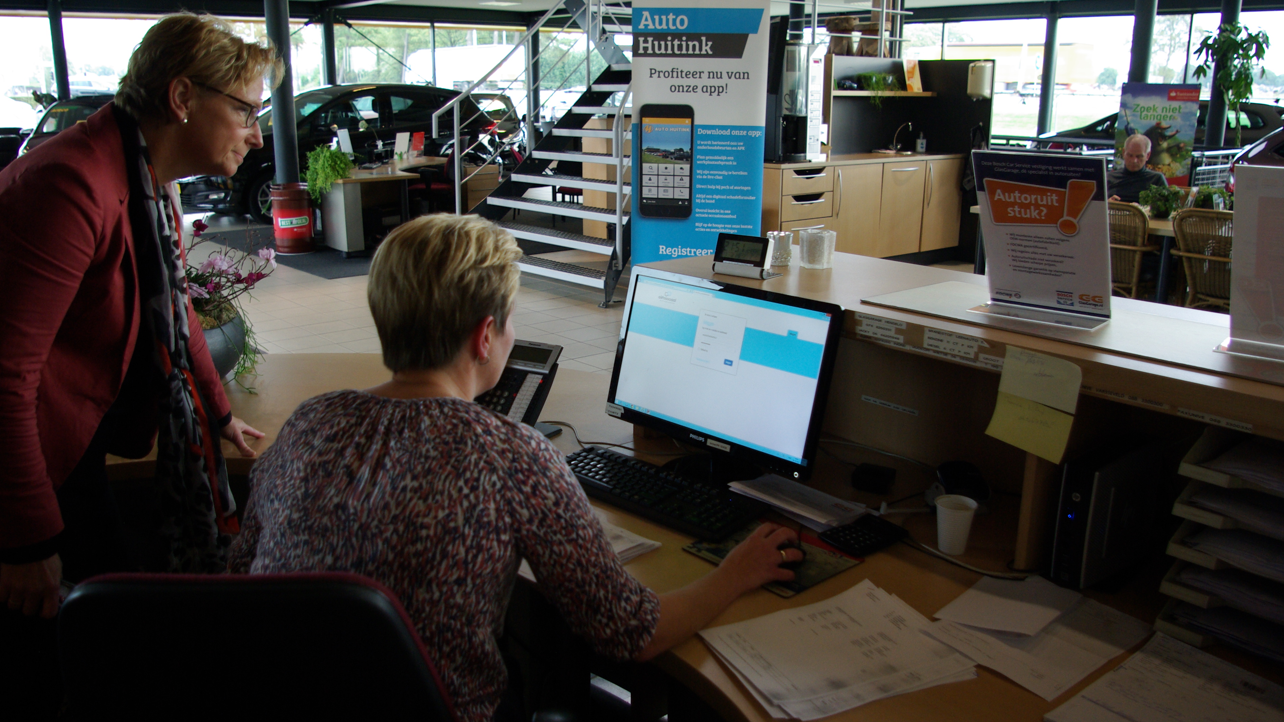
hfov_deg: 66.1
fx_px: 987
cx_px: 627
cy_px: 357
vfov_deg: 40.2
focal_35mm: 29
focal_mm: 18
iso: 400
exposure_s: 1/30
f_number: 3.5
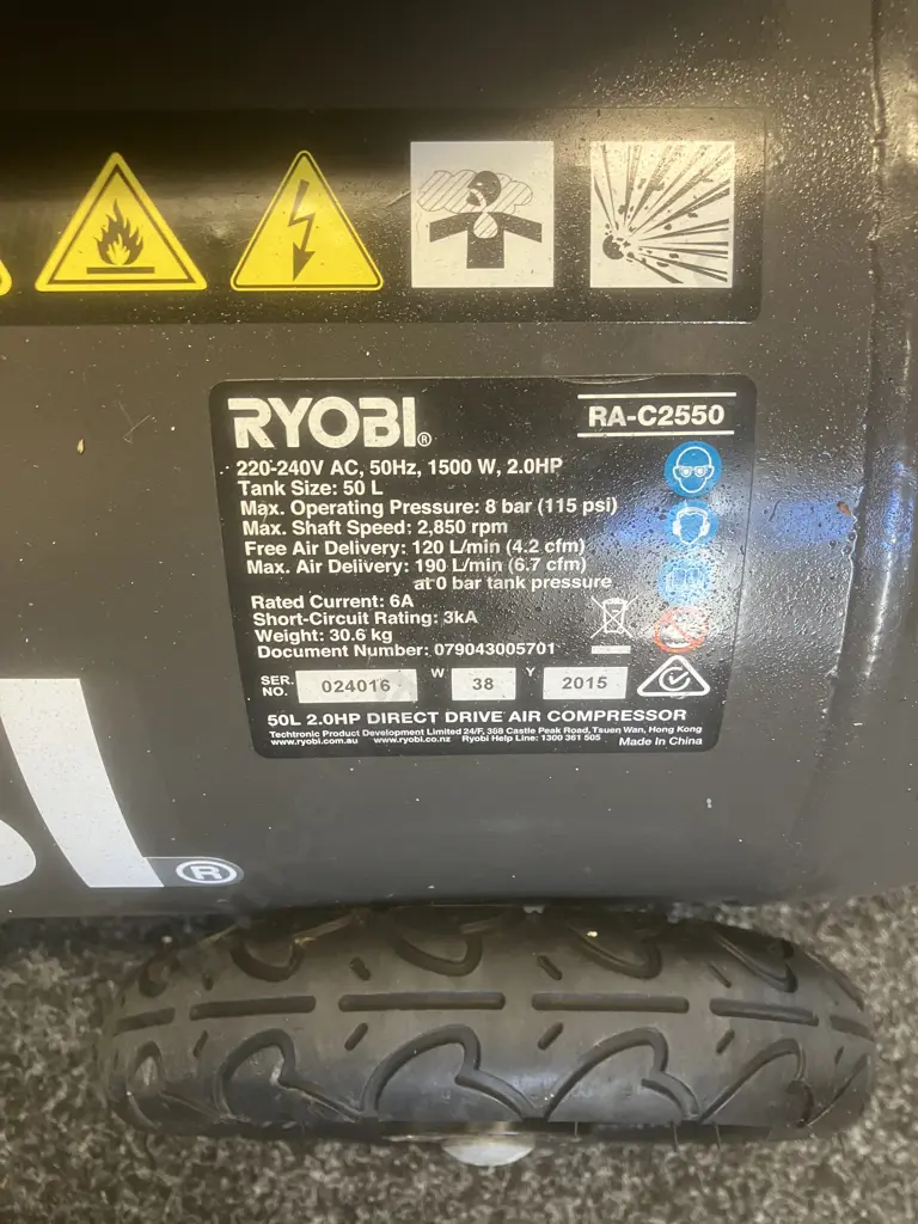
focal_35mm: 28
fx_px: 990
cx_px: 459
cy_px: 612
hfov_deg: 49.7
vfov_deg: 63.4
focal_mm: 3.99
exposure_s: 1/50
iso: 250
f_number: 1.8
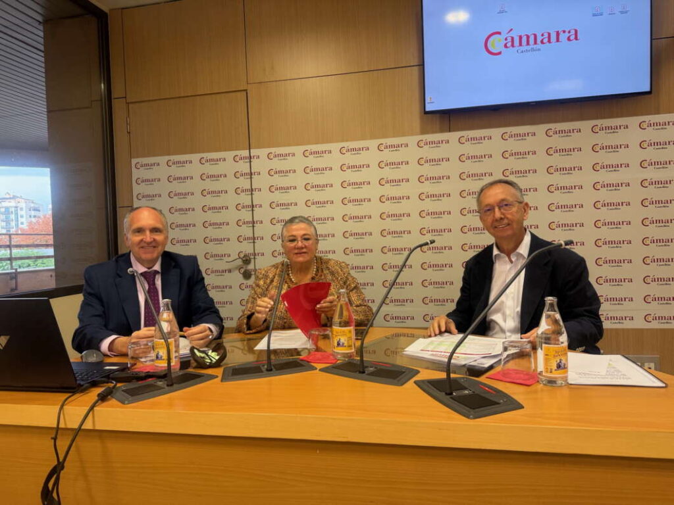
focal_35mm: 24
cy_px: 252
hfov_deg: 71.6
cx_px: 337
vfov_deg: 56.8
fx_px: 467
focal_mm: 6.76
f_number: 1.78
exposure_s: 1/100
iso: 160
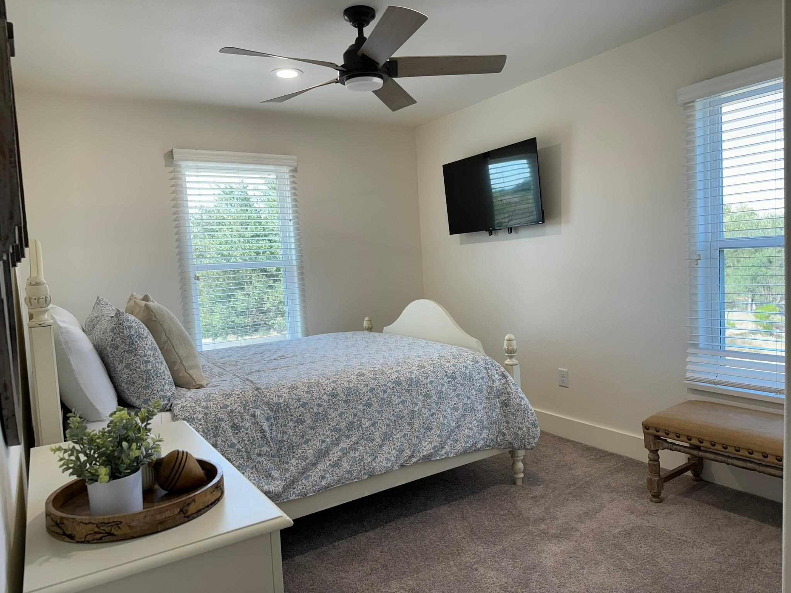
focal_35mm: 24
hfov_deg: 71.6
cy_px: 296
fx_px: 548
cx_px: 396
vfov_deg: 56.8
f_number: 1.78
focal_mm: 6.76
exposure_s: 1/145
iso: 64
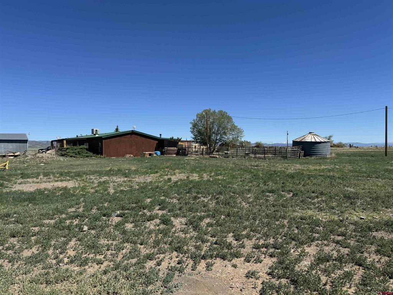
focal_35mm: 24
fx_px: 272
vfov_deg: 56.8
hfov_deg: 71.6
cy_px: 148
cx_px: 196
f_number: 1.78
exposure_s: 1/5348
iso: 80
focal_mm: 6.76
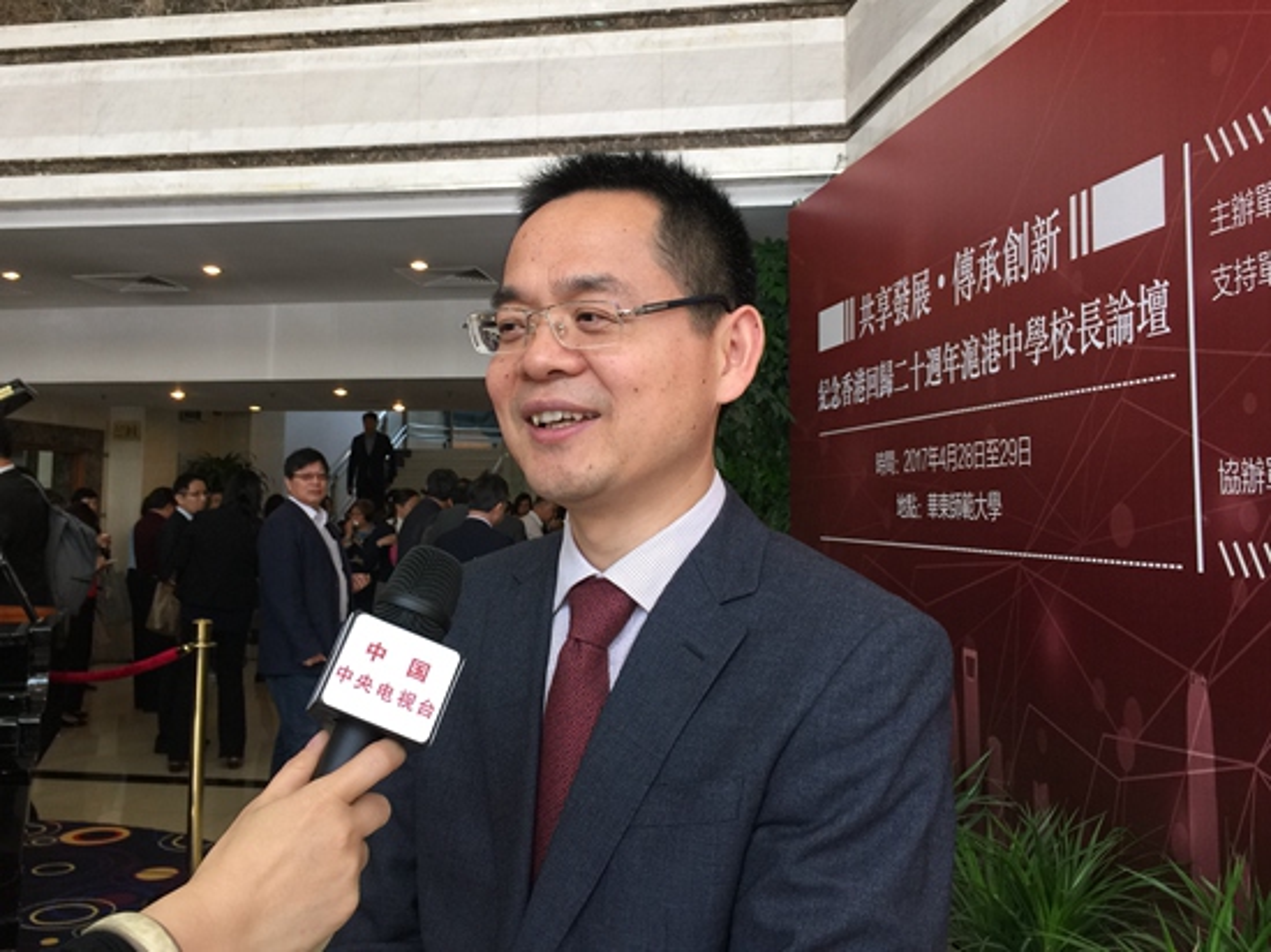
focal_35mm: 29
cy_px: 476
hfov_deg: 61.7
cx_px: 636
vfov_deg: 48.2
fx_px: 1064
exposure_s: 1/33
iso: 32
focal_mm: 4.15
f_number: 2.2
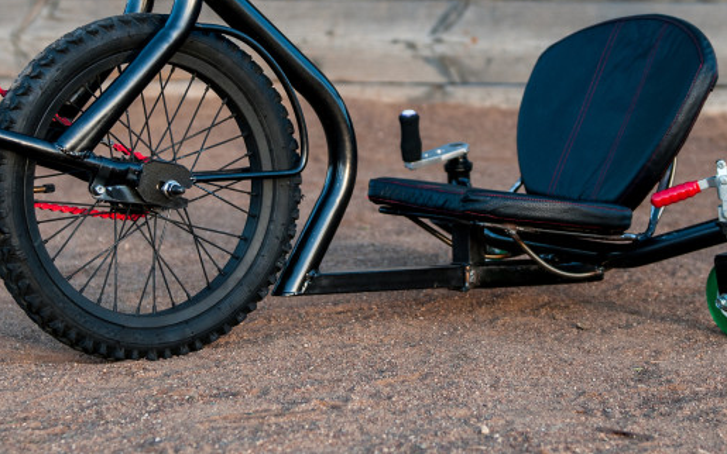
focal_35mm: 96
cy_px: 109
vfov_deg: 13.6
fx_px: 1902
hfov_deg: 21.6
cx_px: 371
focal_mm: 36
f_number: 2.8
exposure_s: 1/320
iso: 200
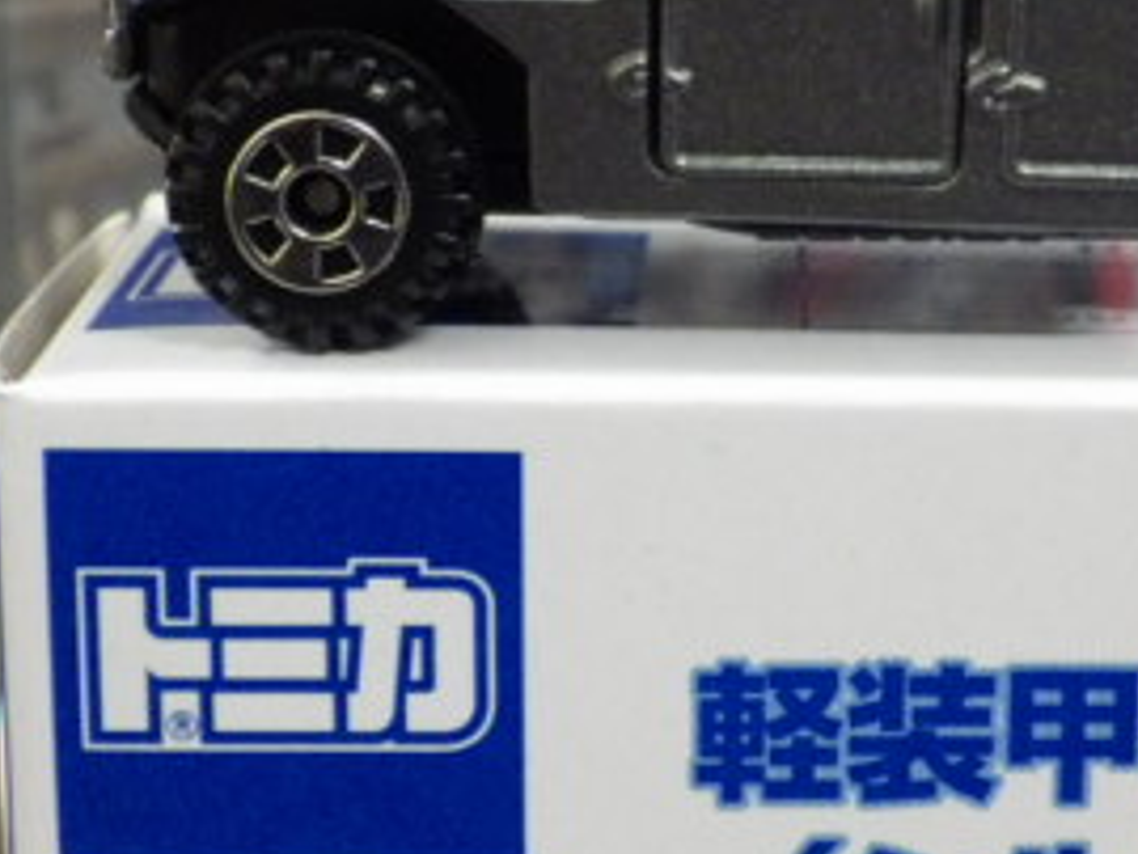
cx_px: 922
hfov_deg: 16.4
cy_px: 402
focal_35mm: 119
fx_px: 3914
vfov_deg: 12.5
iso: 800
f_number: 3.8
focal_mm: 9
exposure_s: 1/25
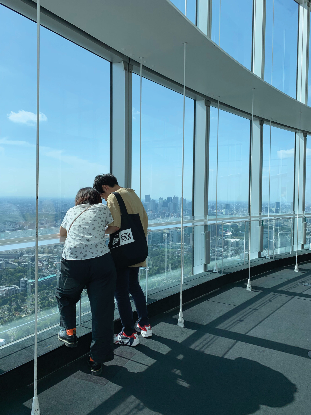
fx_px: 311
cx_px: 156
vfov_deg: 67.3
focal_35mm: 26
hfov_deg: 53.1
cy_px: 208
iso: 25
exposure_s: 1/2208
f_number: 1.8
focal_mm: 4.25
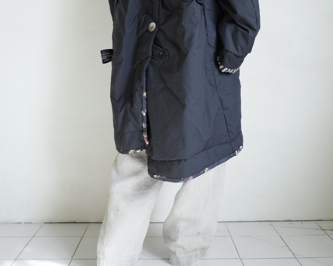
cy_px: 107
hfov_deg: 45.8
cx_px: 167
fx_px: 394
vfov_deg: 37.2
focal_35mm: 40
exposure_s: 1/60
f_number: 2.8
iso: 200
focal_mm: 18.3
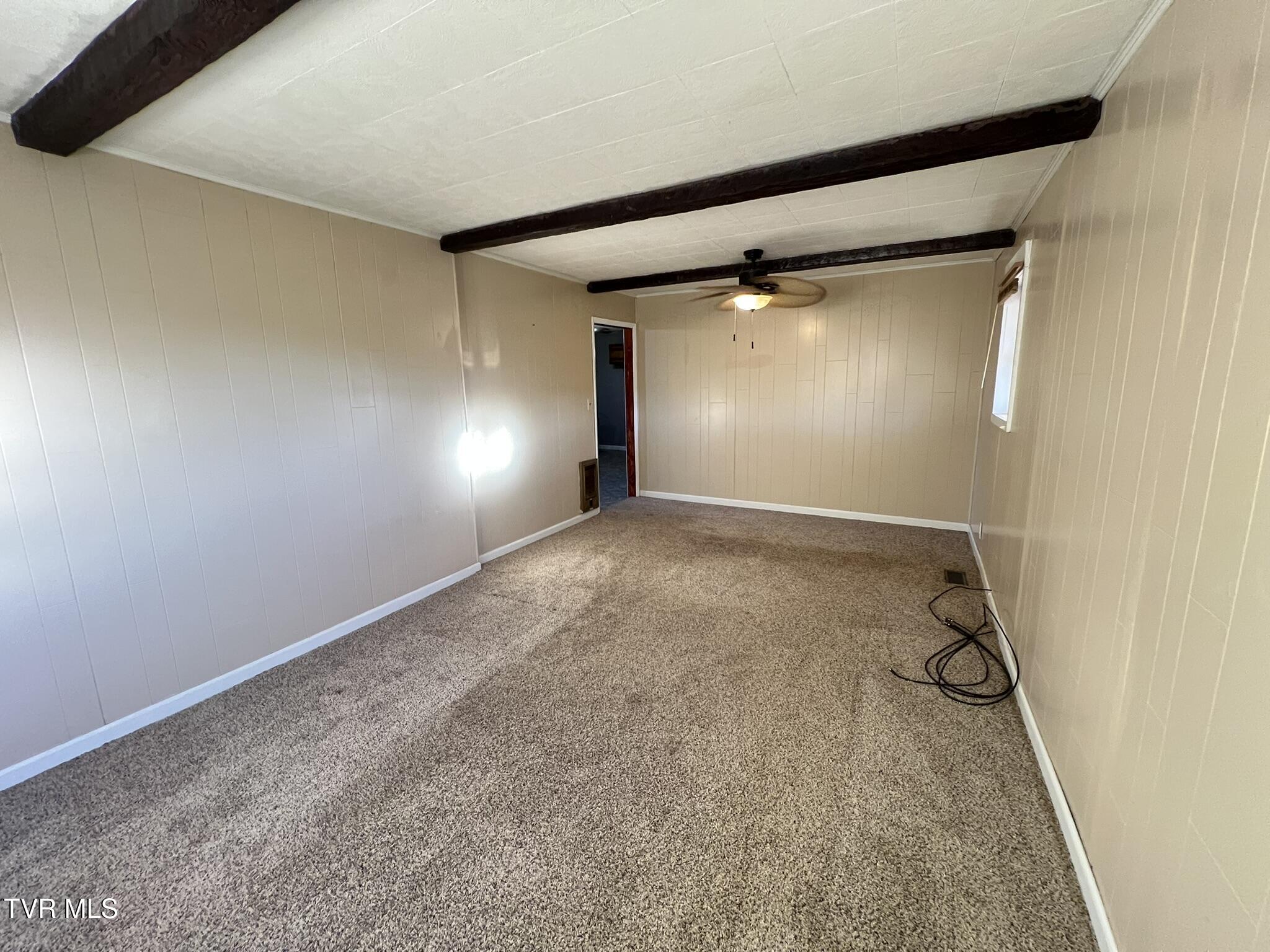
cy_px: 476
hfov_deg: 106.2
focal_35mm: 13
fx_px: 477
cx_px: 635
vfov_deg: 89.9
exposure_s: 1/60
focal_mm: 1.57
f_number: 1.8
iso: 400
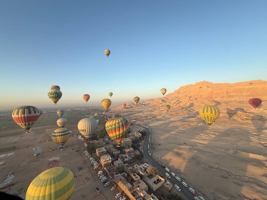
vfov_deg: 81.7
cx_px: 124
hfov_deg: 98.0
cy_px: 101
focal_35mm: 15
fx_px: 116
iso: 50
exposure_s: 1/717
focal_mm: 2.22
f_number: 2.2
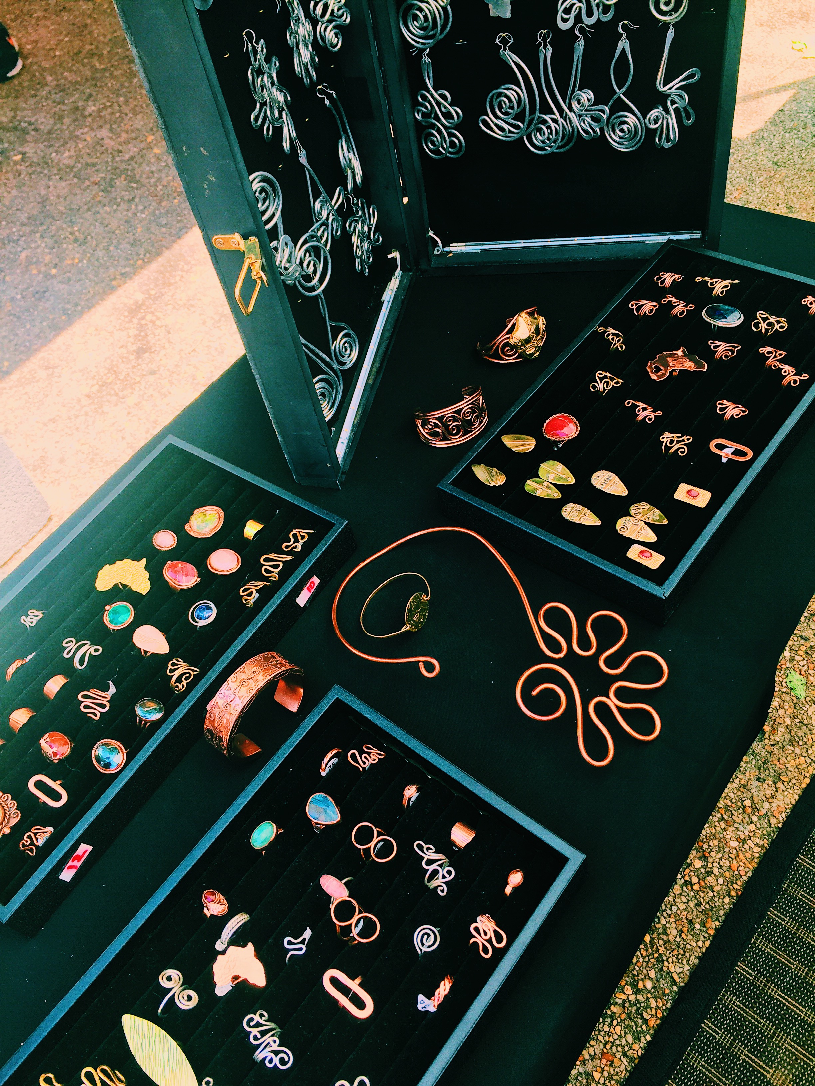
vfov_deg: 61.7
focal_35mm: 29
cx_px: 408
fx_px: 910
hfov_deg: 48.2
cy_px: 543
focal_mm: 4.15
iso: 32
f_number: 2.2
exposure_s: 1/120
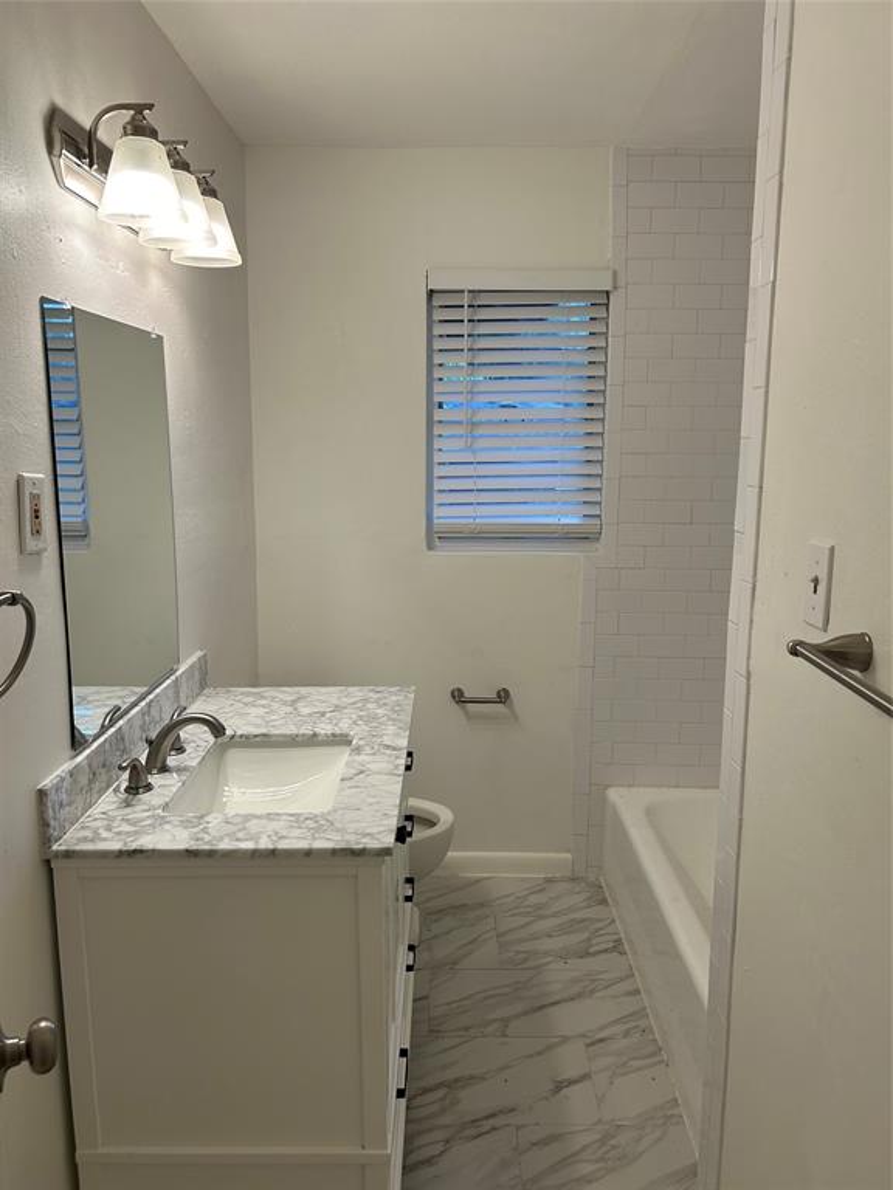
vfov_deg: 67.3
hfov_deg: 53.1
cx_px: 446
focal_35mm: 26
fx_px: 894
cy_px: 595
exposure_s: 1/120
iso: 64
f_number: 1.5
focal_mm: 5.7
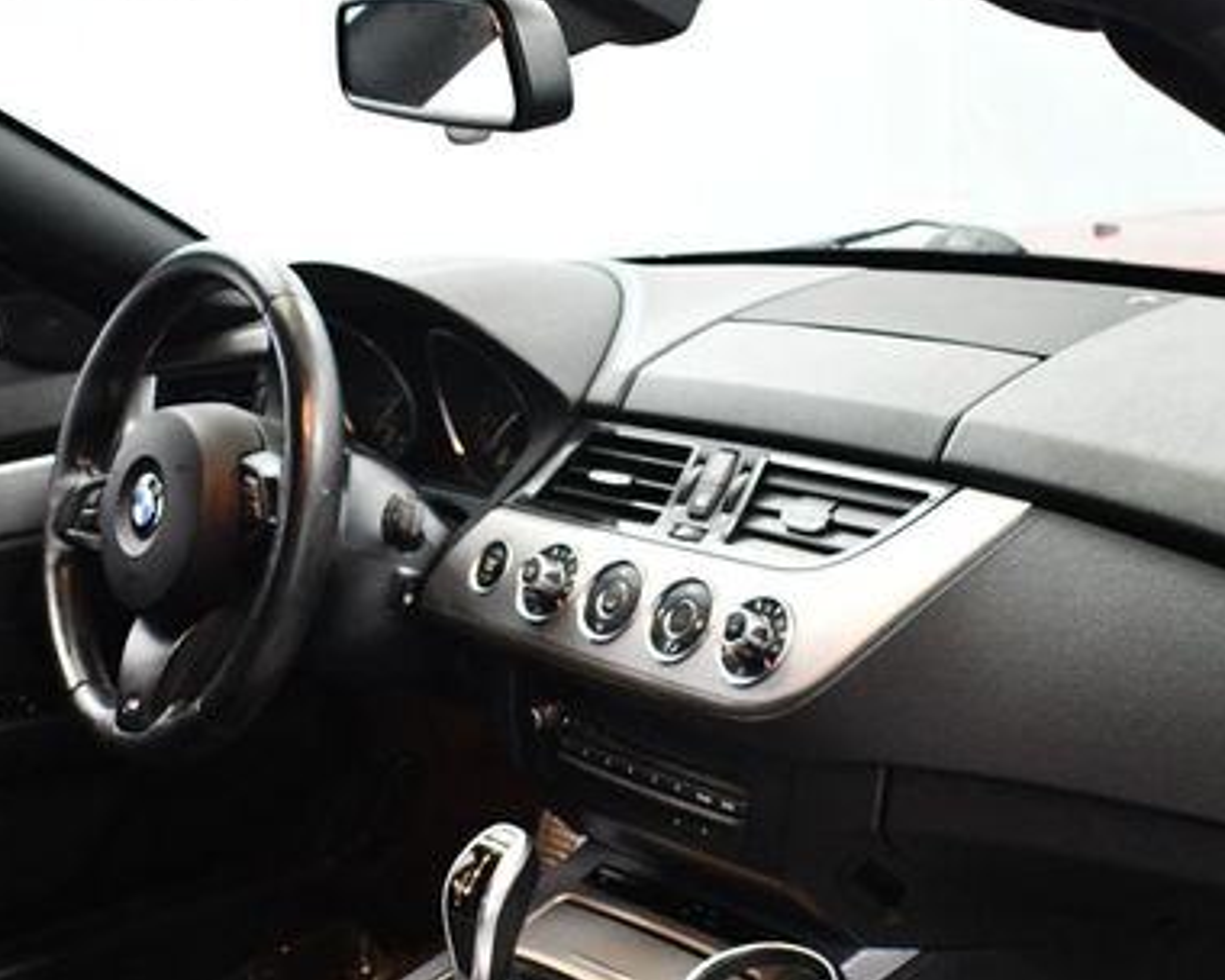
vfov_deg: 26.6
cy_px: 612
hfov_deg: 33.0
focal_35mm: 57
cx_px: 661
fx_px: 2067
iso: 3200
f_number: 3.5
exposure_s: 1/80
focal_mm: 18
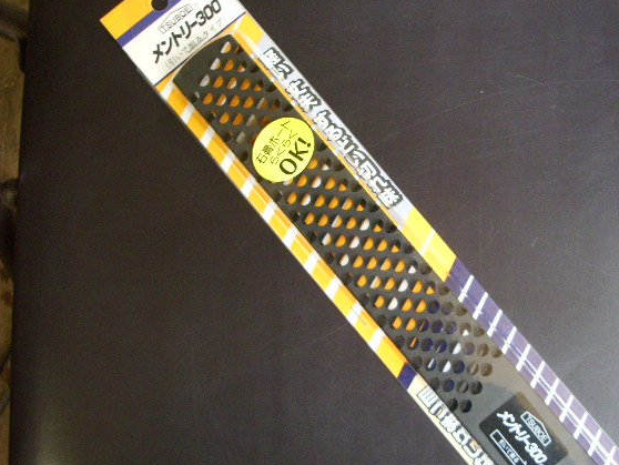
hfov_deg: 40.3
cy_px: 237
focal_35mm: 47
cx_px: 353
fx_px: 841
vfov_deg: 30.9
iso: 320
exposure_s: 1/15
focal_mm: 6.8
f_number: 2.8
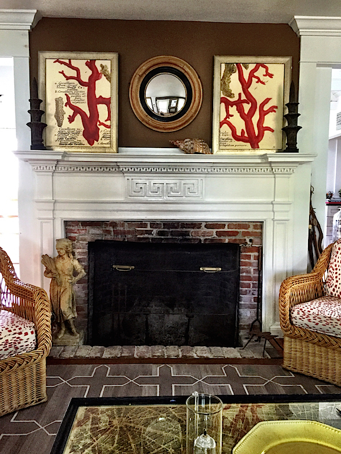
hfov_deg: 48.2
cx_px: 170
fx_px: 381
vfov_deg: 61.7
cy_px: 227
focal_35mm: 29
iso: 160
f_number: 2.2
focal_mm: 4.15
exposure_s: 1/30
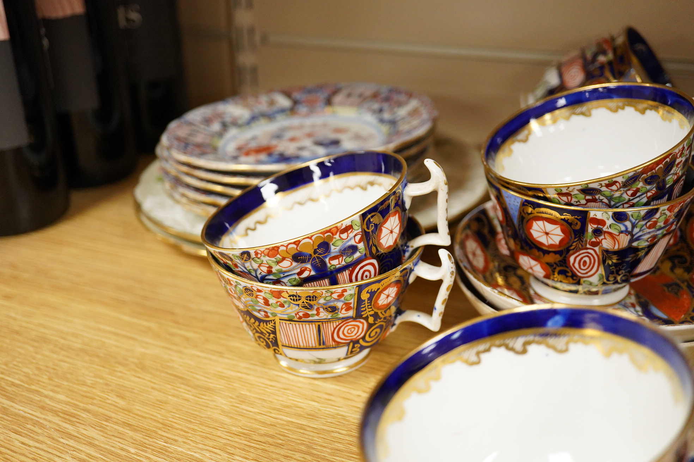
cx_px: 347
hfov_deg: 43.6
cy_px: 231
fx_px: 867
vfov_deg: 29.9
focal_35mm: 45
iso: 2500
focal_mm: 30
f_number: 3.5
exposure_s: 1/320
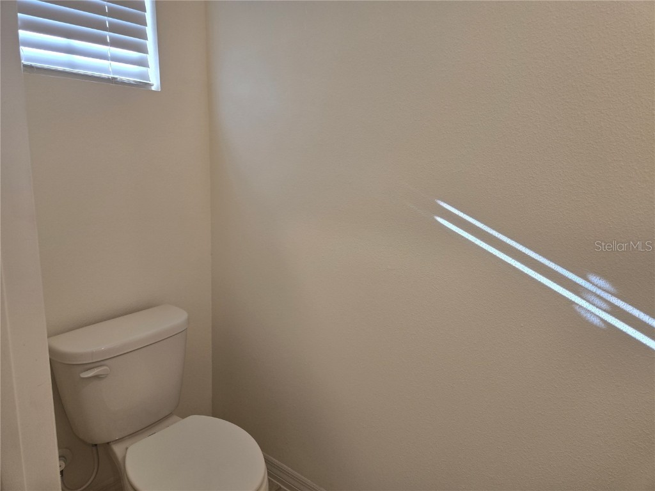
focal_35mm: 23
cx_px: 328
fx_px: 435
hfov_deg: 73.9
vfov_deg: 58.9
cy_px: 246
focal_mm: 5.4
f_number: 1.8
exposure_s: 1/120
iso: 80
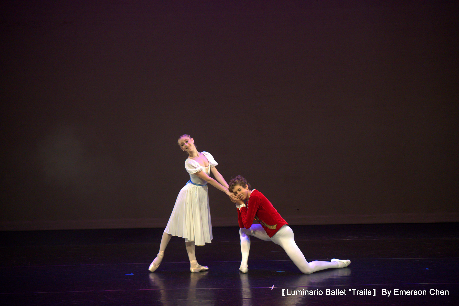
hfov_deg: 17.1
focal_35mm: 120
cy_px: 153
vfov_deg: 11.4
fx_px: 1530
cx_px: 230
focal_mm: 120
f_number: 2.8
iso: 2000
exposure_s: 1/250
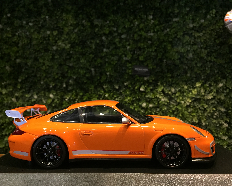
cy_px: 95
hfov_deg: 57.2
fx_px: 213
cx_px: 111
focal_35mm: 31
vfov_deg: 47.1
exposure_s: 1/30
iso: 200
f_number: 2.2
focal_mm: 4.15
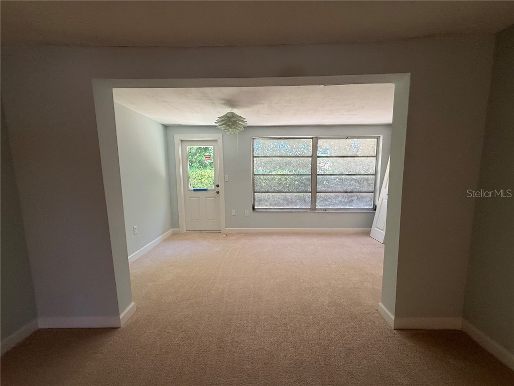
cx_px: 257
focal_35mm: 14
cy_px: 193
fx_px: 208
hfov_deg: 102.1
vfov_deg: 85.7
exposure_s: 1/120
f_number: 2.2
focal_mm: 2.22
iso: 160
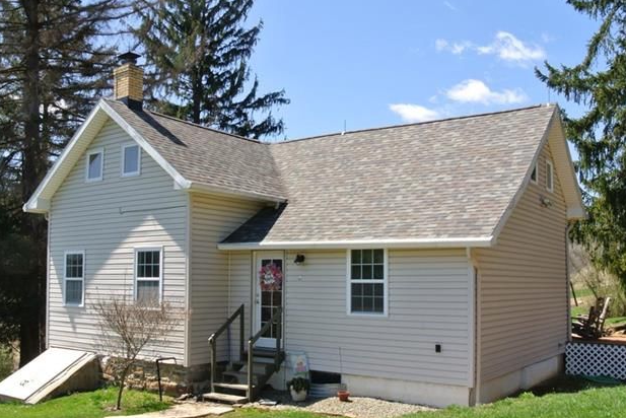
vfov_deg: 37.8
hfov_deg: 54.3
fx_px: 609
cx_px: 273
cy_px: 236
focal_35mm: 35
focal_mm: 10
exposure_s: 1/60
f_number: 13
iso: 100
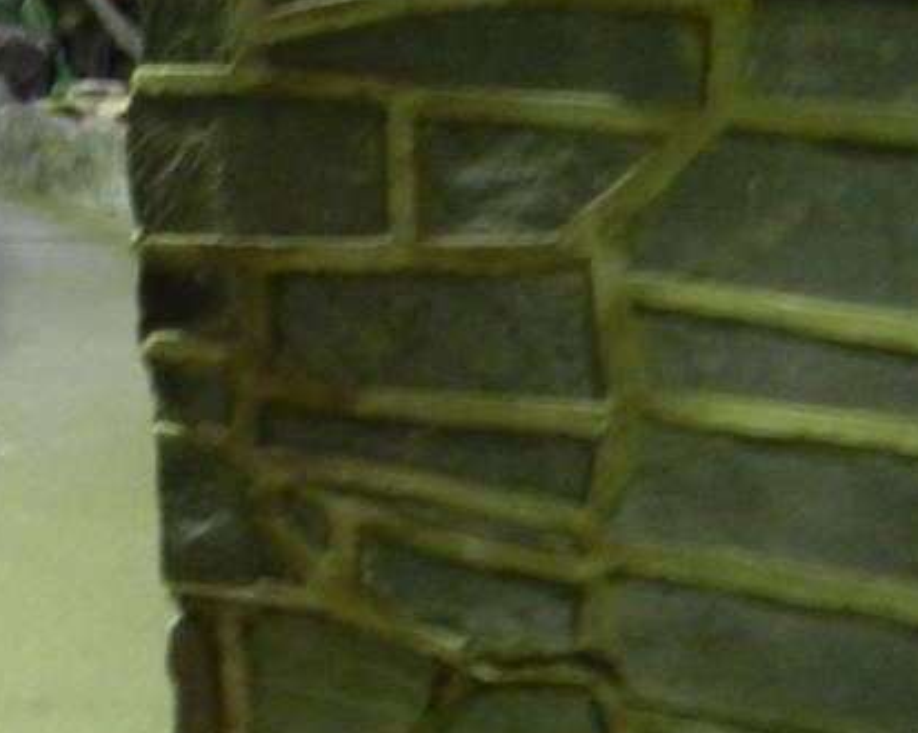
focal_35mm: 87
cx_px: -796
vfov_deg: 17.2
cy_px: -7
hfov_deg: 17.3
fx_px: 2363
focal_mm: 4
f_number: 3.4
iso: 400
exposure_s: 1/4
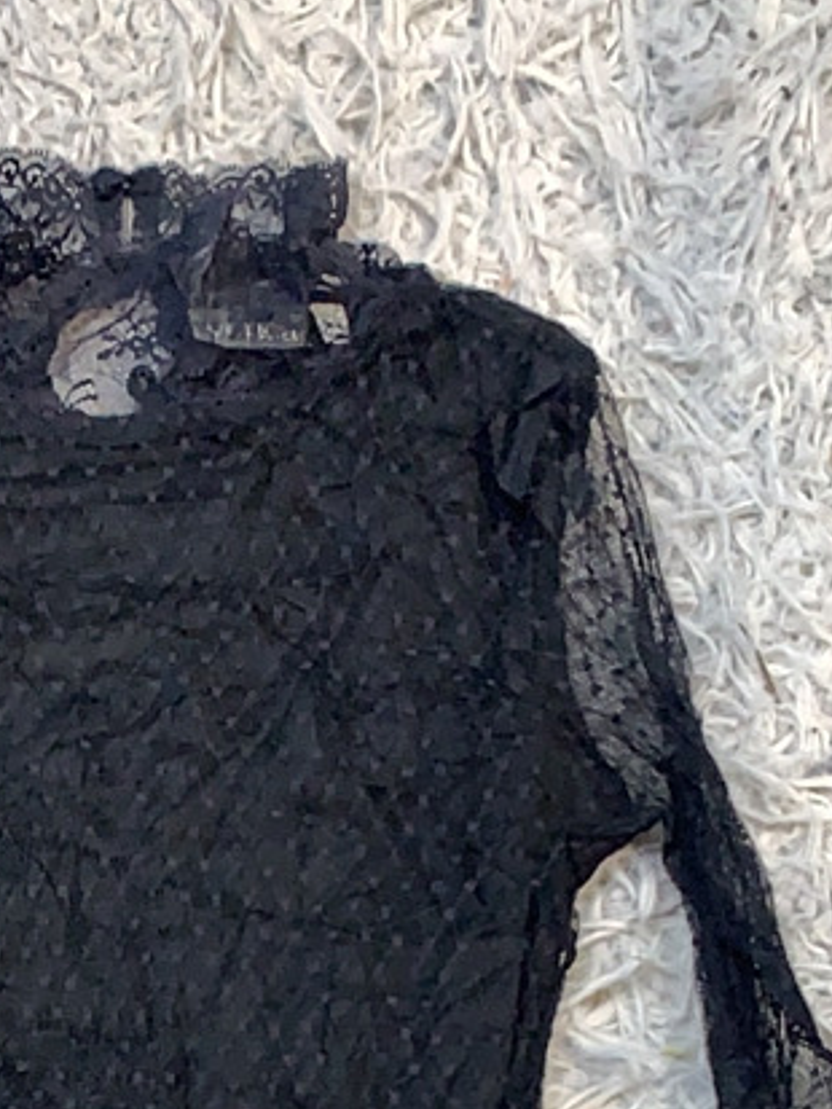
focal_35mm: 68
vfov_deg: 26.0
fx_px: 2178
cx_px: 169
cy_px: 1278
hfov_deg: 21.4
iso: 80
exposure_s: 1/100
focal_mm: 4.25
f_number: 1.8
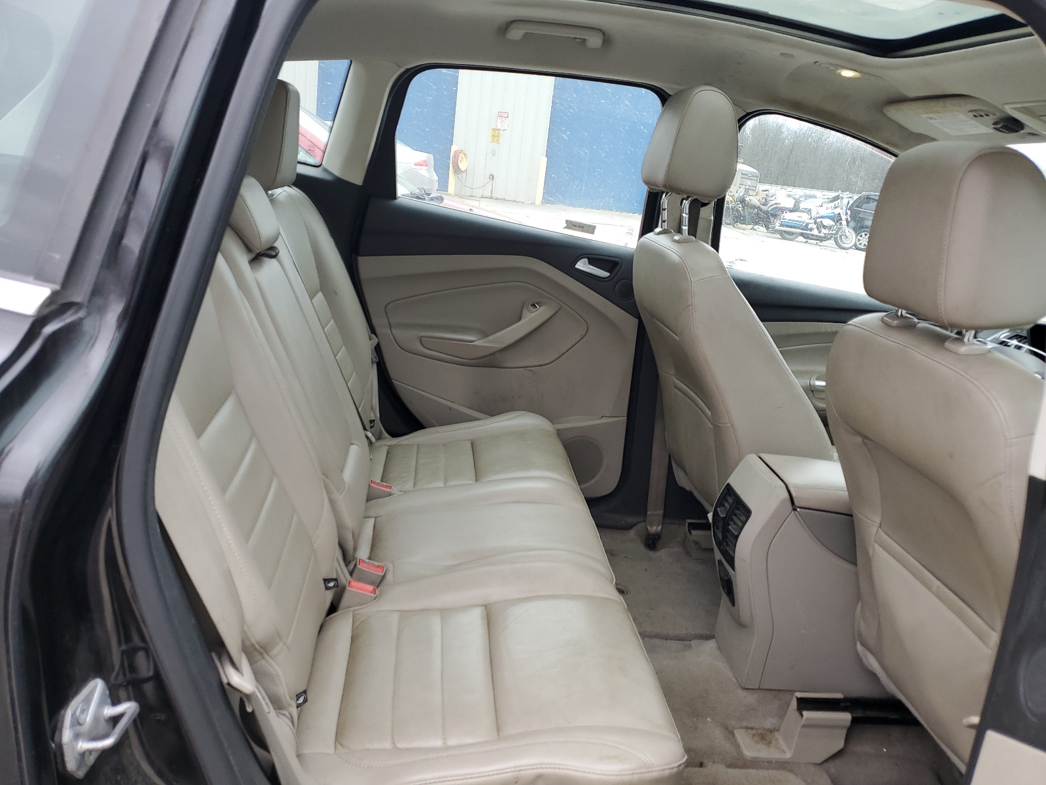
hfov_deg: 67.3
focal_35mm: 26
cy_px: 392
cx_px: 523
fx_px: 786
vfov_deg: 53.1
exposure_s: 1/60.2
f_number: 1.5
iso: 51
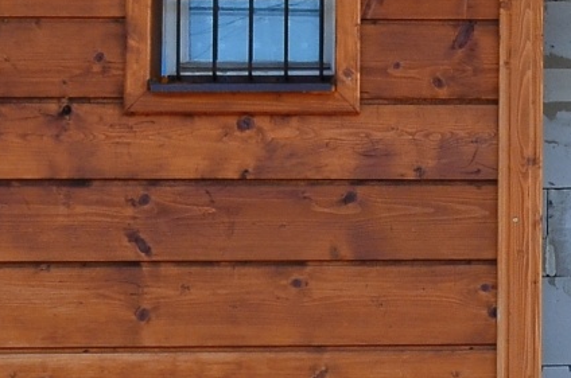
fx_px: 3309
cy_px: 36
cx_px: 710
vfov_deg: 6.5
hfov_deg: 9.7
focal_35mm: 209
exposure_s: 1/200
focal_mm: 24
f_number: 7.1
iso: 200
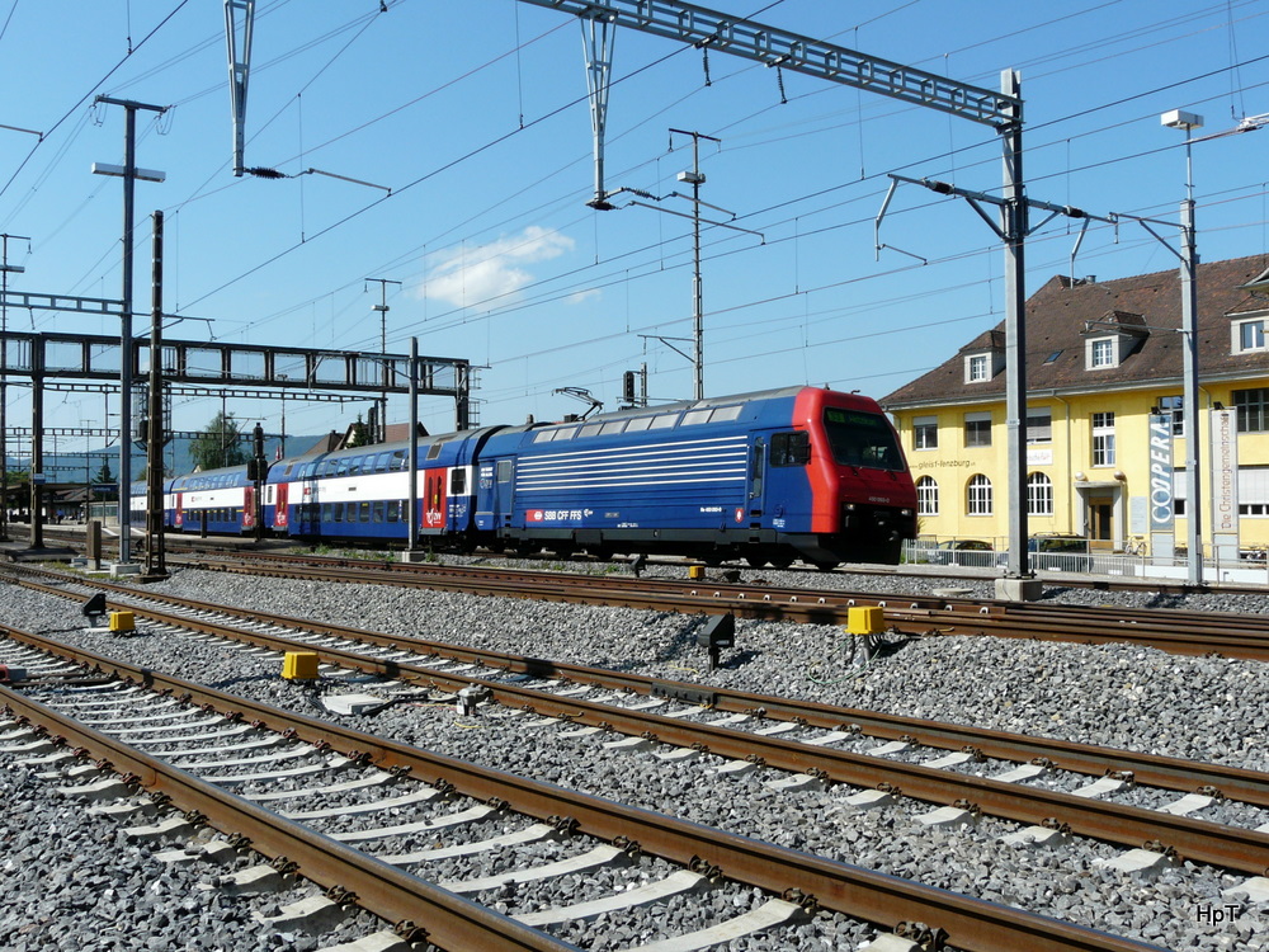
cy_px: 476
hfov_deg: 55.4
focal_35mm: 33
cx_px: 634
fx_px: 1210
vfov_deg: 42.9
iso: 100
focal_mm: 5.5
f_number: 5.6
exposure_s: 1/400
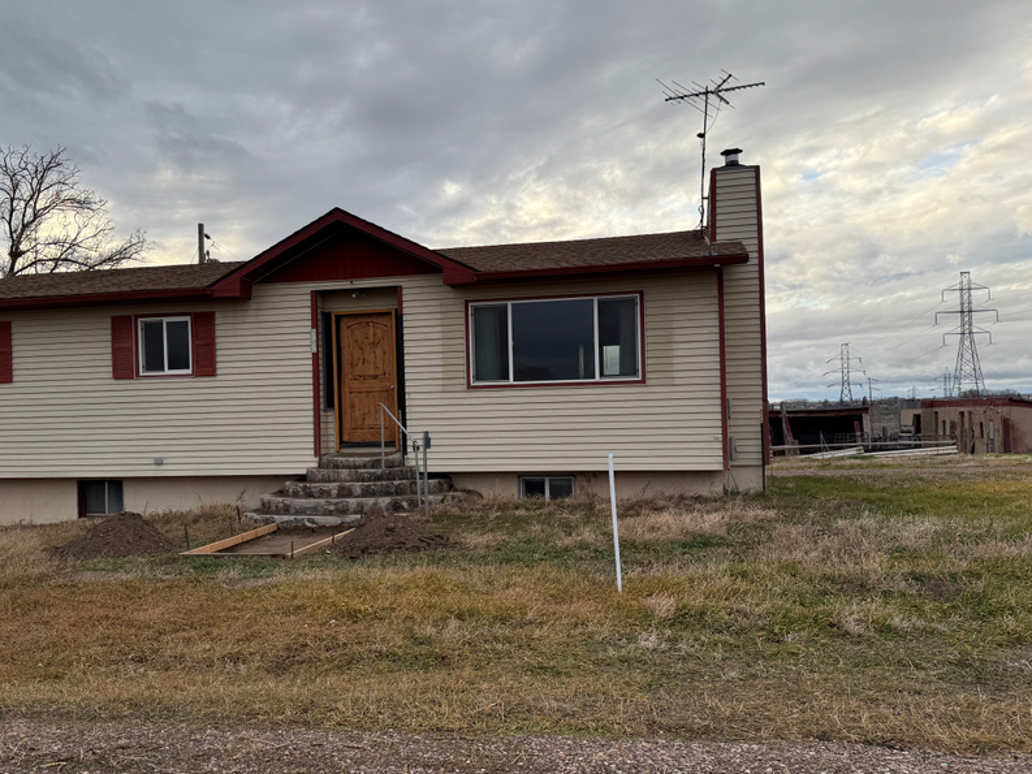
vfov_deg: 45.4
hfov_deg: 58.1
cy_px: 398
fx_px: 924
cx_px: 437
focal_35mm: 31
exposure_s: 1/602
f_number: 1.78
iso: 80
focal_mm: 6.76
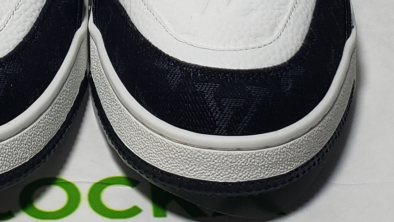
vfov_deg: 11.2
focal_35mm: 104
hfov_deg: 20.4
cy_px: -119
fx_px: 1087
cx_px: 104
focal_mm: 4.3
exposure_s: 1/306
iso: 50
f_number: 2.4
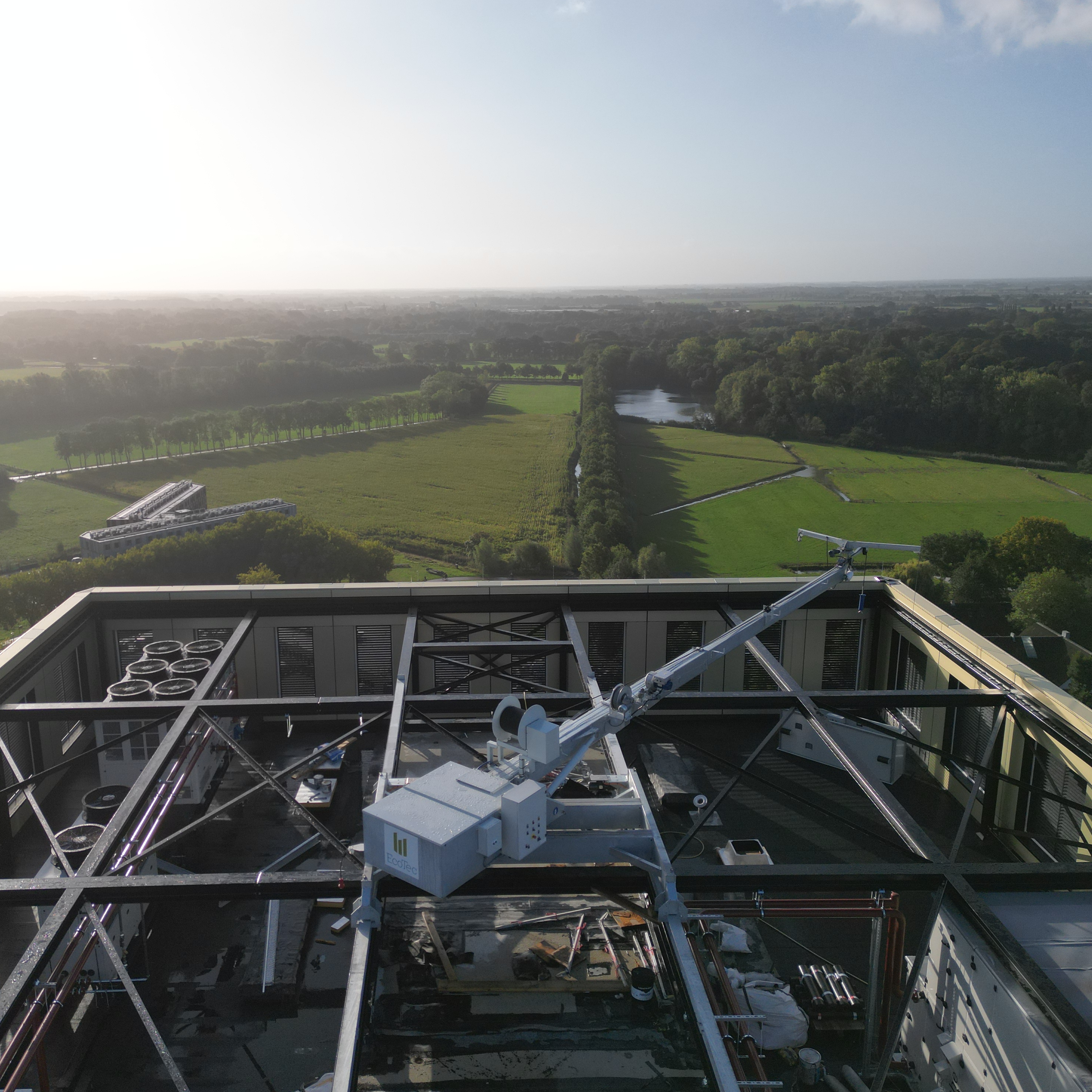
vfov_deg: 55.6
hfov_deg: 55.4
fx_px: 1035
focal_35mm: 29
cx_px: 471
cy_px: 552
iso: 100
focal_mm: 6.72
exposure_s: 1/5000
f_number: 1.7
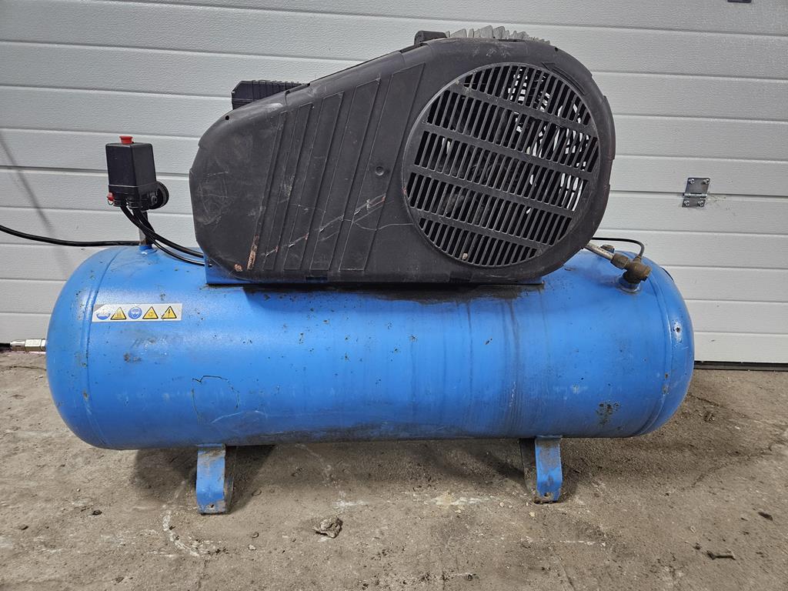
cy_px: 296
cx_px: 394
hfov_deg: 73.9
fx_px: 524
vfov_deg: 58.9
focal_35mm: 23
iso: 640
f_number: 1.8
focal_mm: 5.4
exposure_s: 1/25
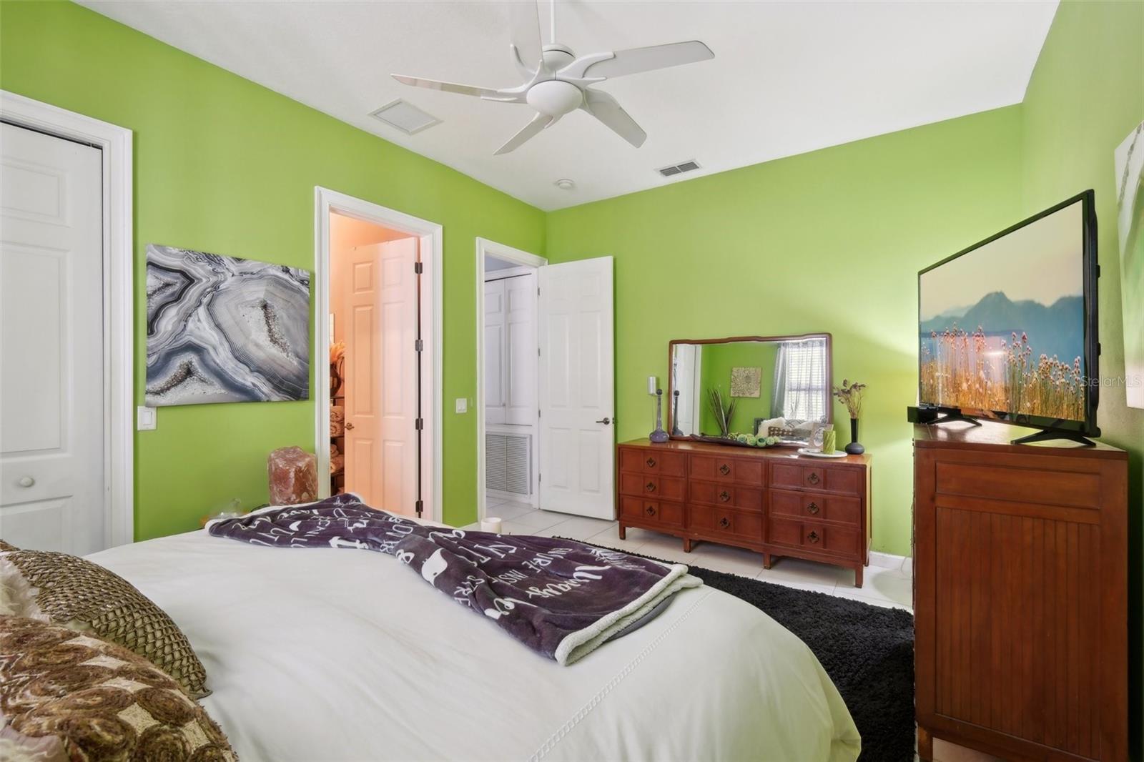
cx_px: 572
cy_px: 381
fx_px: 477
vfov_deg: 77.3
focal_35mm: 15
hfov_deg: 100.4
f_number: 8
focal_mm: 10
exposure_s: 1/1.43
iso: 400
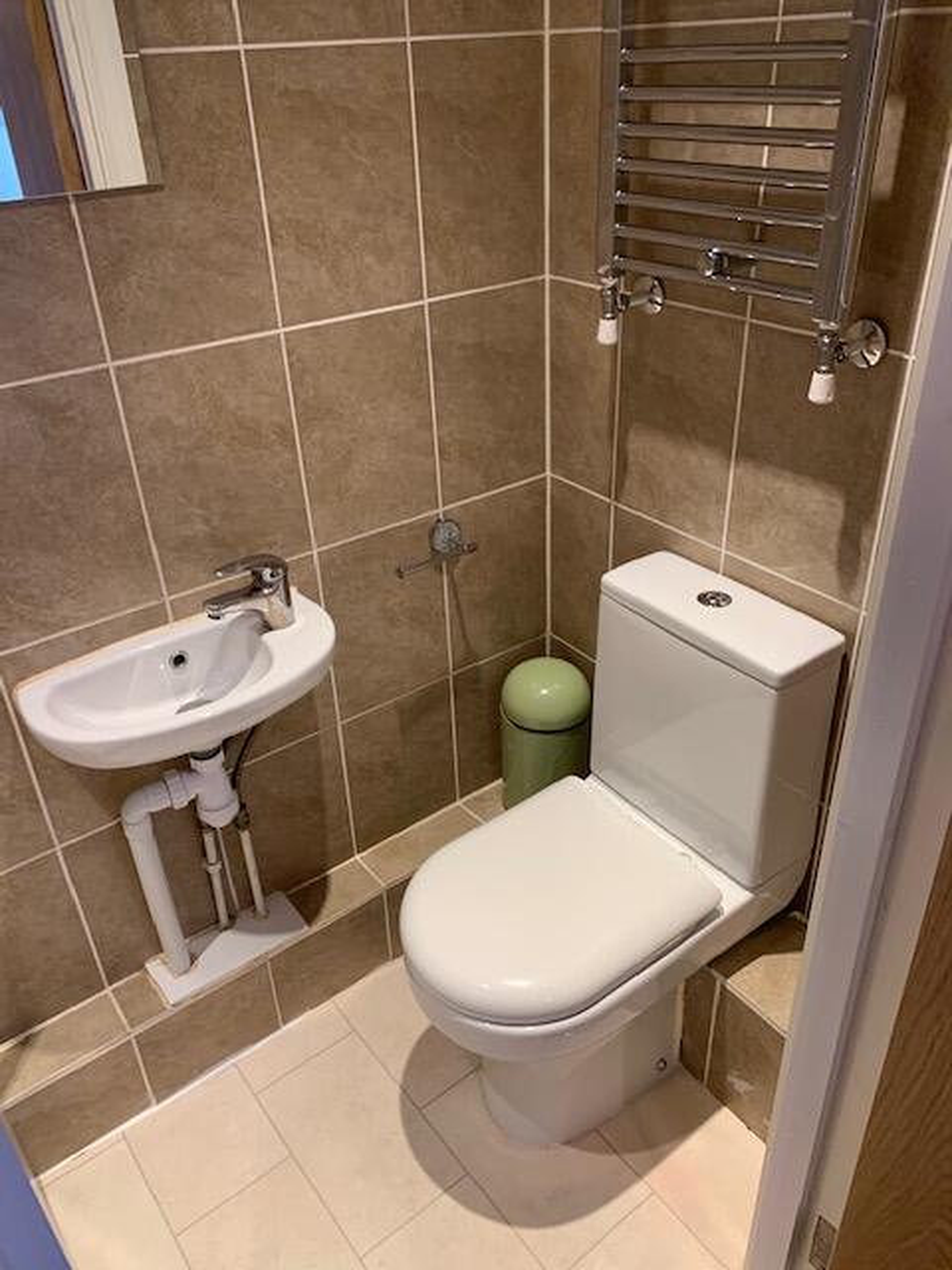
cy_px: 635
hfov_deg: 53.1
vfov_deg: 67.3
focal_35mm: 26
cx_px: 476
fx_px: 953
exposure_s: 1/50
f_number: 1.8
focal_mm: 4.25
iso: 160
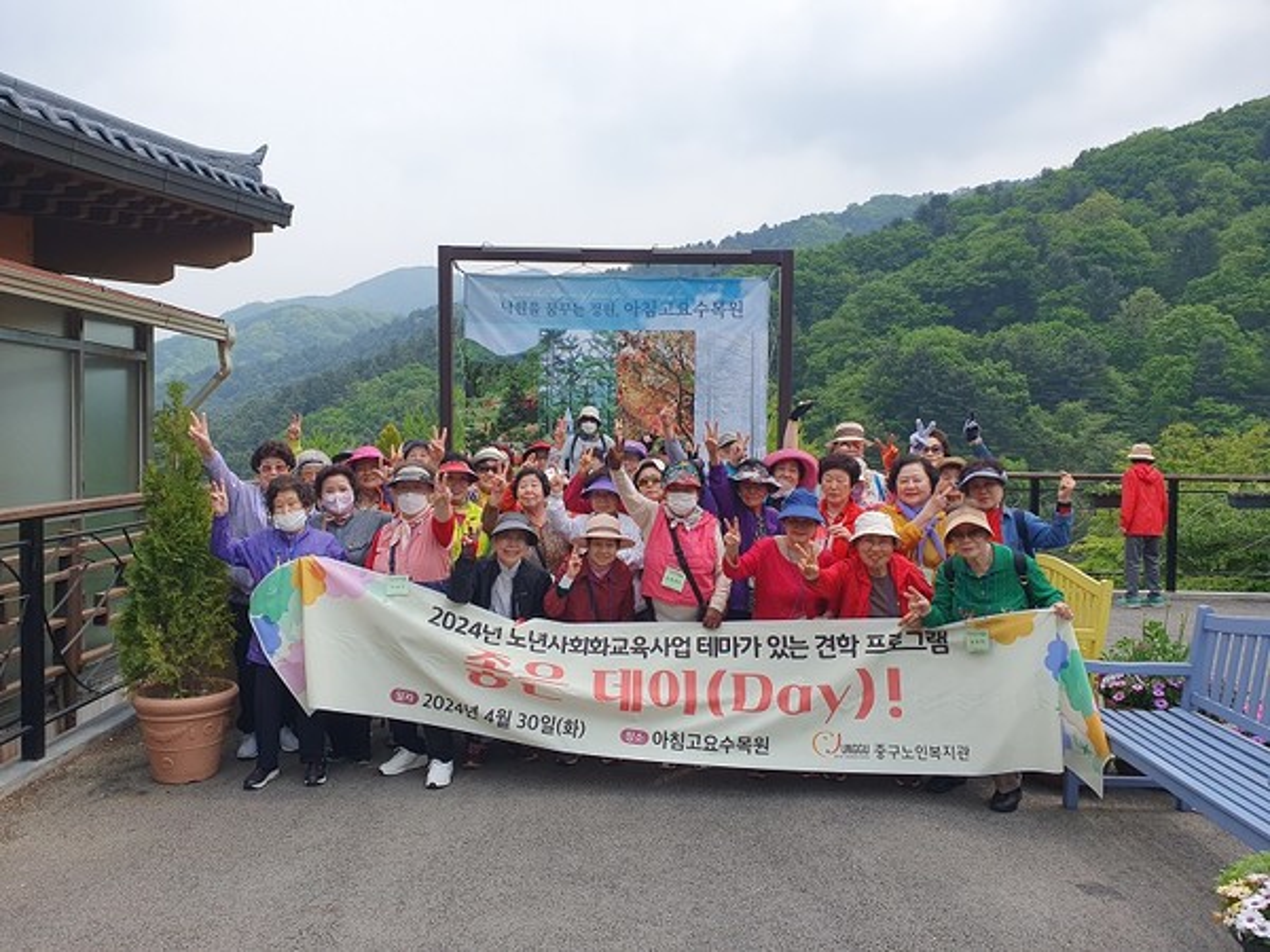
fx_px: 954
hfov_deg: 67.3
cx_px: 635
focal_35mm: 26
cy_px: 476
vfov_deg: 53.1
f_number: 2.4
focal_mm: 4.32
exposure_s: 1/1560
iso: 50
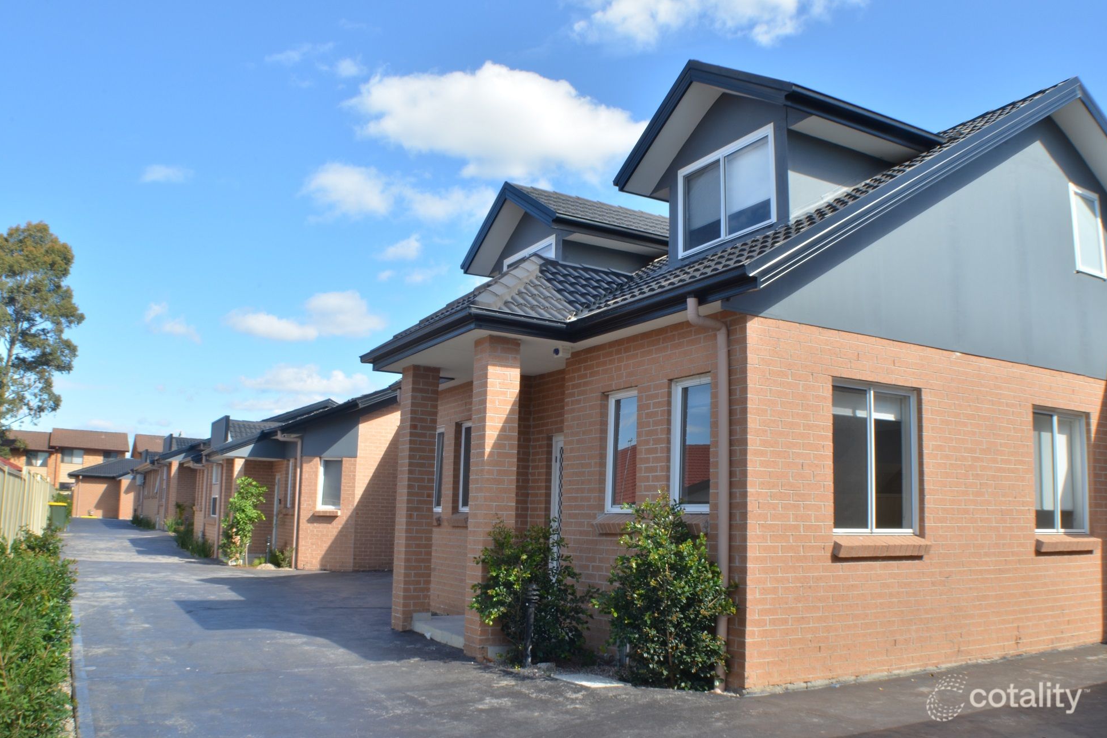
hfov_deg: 51.9
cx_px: 550
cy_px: 368
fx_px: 1138
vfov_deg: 35.9
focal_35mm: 37
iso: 100
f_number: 22
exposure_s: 1/15
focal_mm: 24
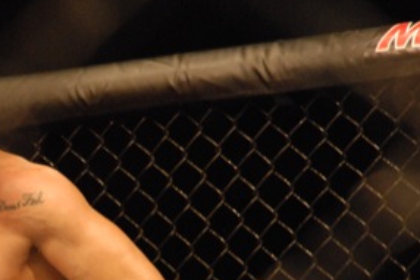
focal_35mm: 453
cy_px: 239
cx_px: -46
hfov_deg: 4.5
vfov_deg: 3.0
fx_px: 5289
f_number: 9
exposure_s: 1/80
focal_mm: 135
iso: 1600
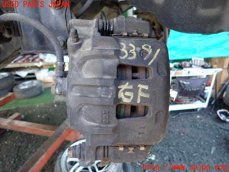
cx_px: 114
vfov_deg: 54.9
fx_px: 165
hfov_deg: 69.4
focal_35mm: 25
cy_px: 86
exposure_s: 1/125
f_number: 2
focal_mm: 4.5
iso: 200
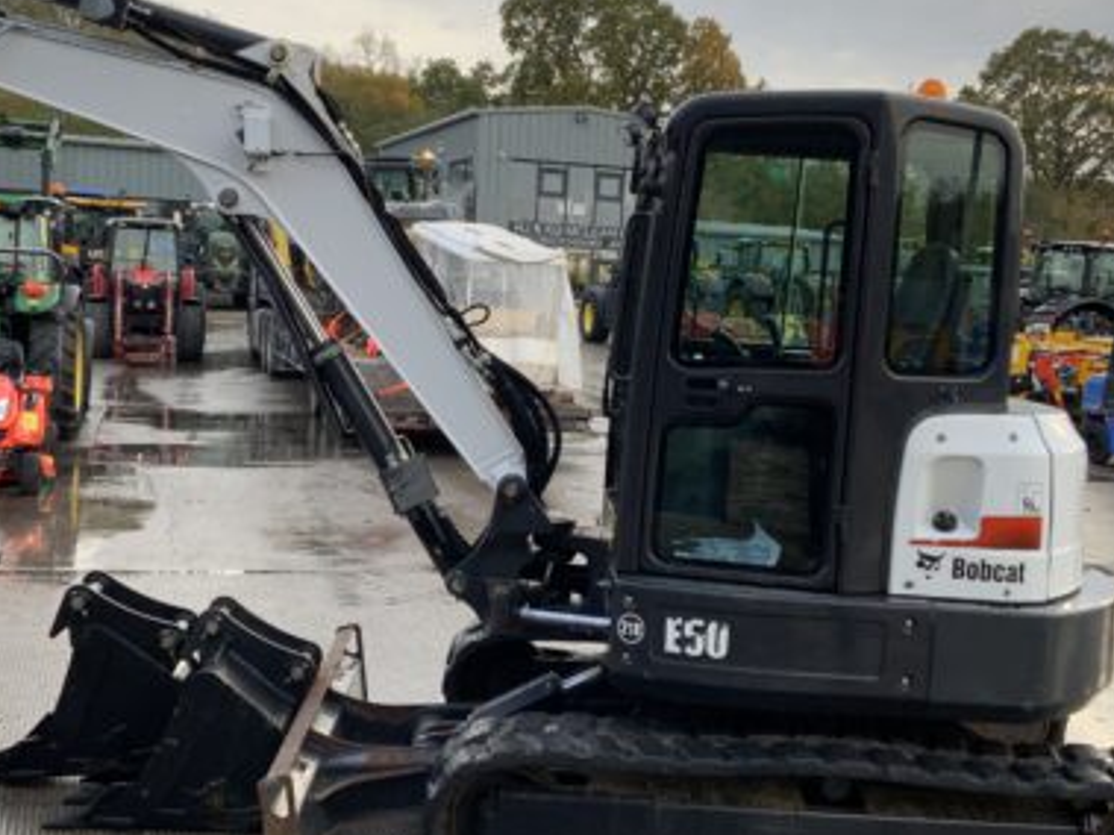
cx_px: 550
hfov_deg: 38.9
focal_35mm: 49
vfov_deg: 29.7
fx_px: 1576
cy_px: 406
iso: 16
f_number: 1.8
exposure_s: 1/202
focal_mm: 3
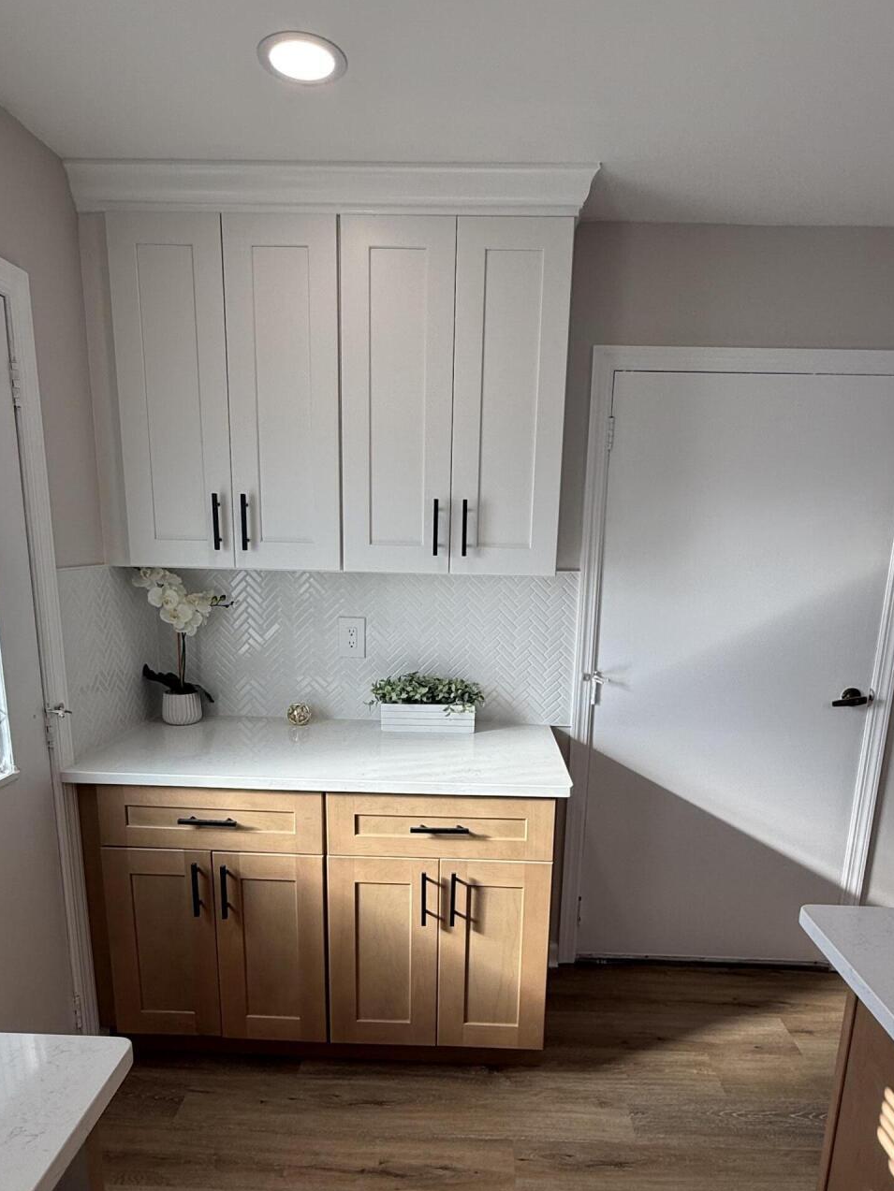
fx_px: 757
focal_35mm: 22
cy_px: 707
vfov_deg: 75.6
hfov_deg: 61.1
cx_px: 452
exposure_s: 1/186
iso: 50
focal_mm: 2.22
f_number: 2.2
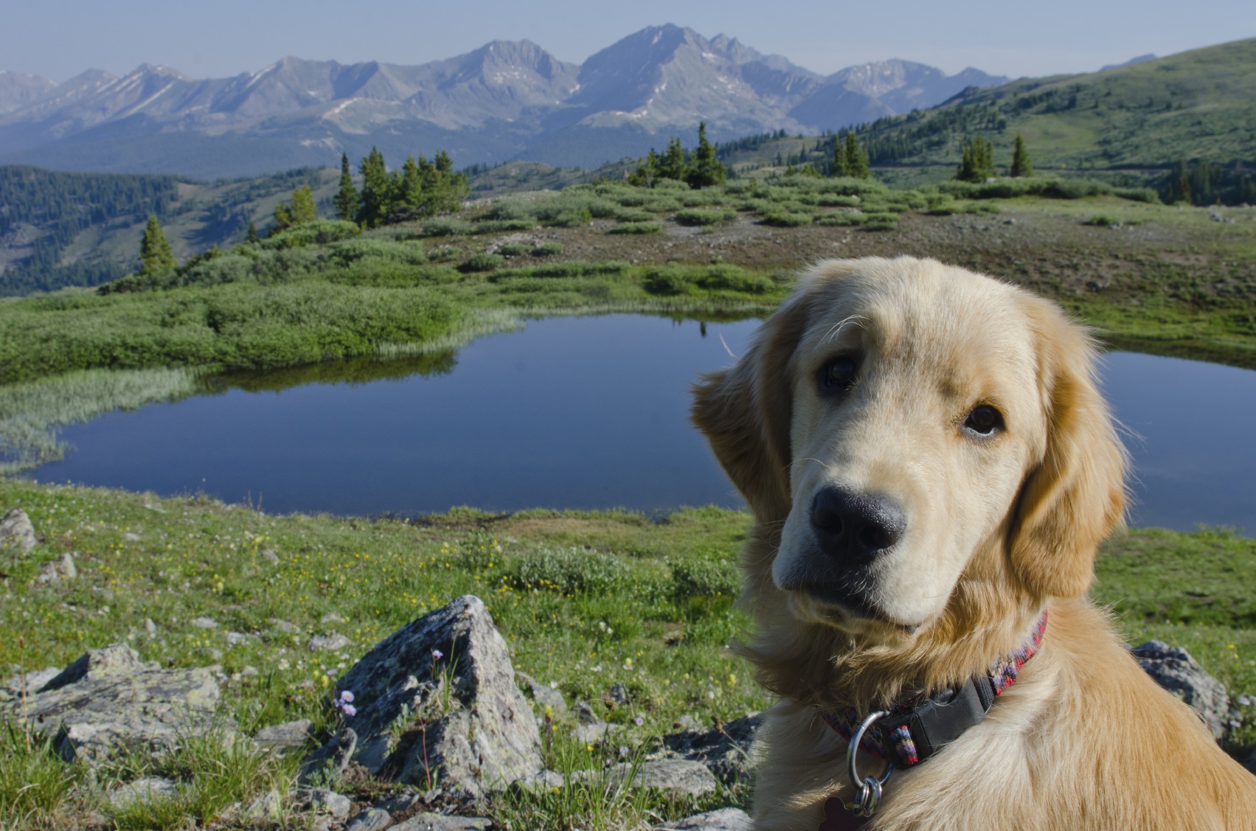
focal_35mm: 42
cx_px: 628
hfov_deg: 46.5
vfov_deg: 31.7
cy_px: 416
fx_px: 1462
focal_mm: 28
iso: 160
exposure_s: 1/125
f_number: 16
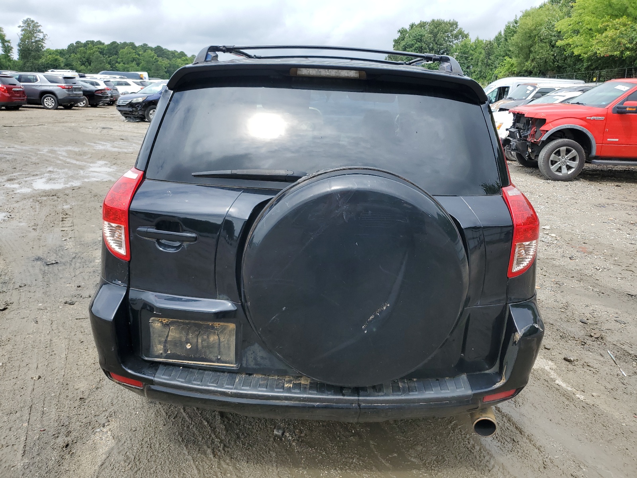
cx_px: 318
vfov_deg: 53.1
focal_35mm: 26
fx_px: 478
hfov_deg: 67.3
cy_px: 239
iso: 50
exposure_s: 1/1667
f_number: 1.5
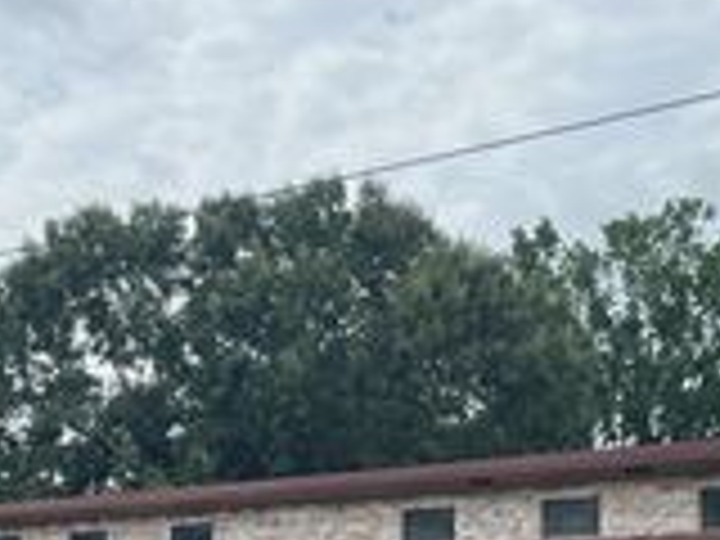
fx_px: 1685
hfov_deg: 22.9
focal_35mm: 81
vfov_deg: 17.7
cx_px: -40
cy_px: 556
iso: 50
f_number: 1.6
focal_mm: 5.1
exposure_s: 1/4310
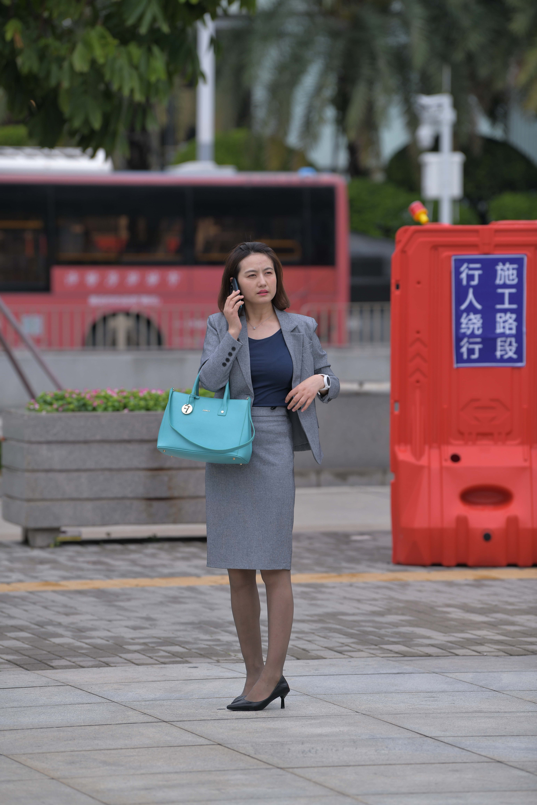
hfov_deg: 6.9
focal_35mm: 200
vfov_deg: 10.3
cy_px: 402
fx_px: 4475
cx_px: 268
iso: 140
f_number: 4
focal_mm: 200
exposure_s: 1/800
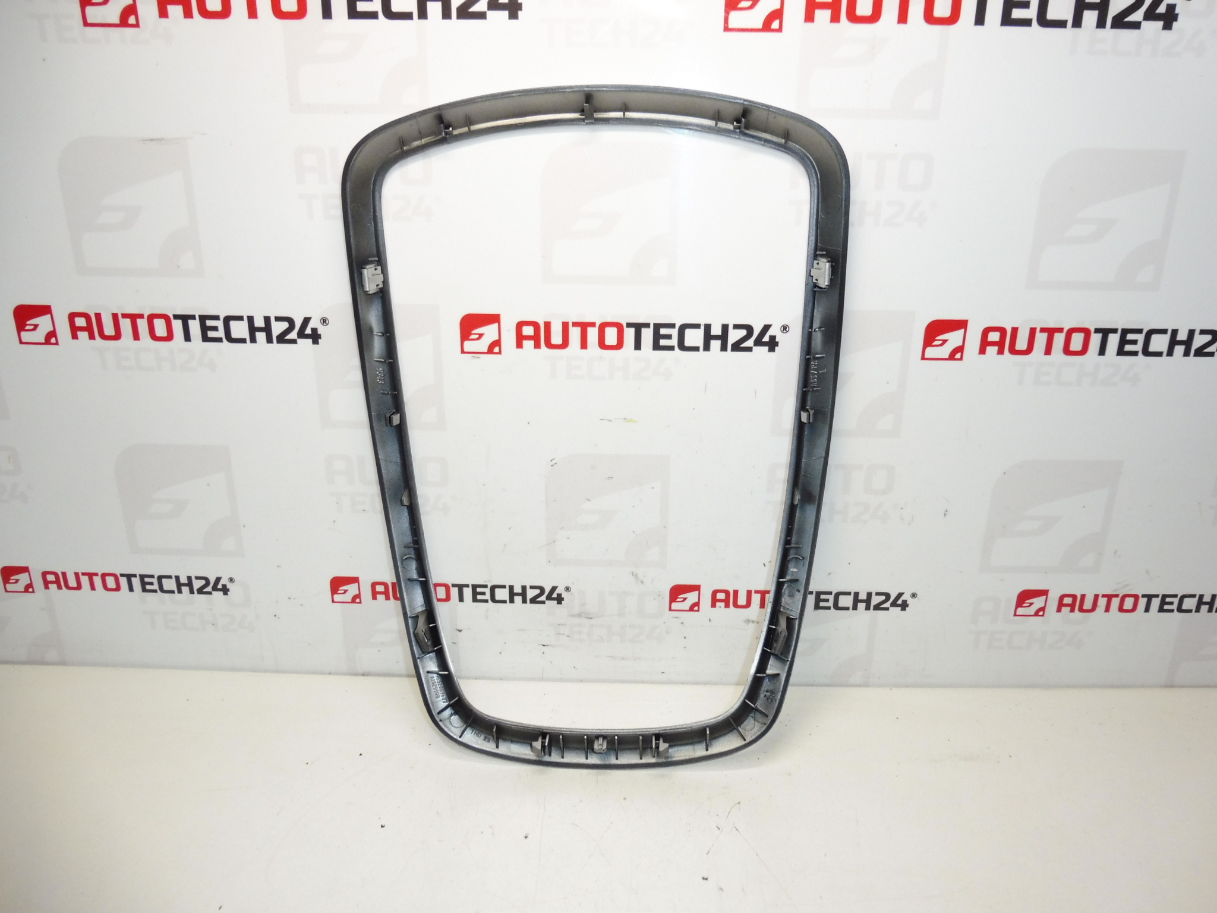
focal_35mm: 24
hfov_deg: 71.6
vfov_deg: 56.8
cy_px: 456
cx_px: 608
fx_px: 844
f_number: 3.5
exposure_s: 1/160
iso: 200
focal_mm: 4.3
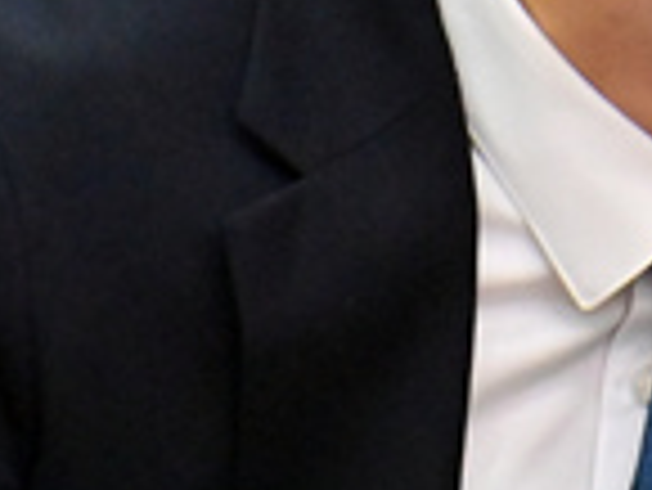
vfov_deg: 1.3
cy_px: 236
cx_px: 1529
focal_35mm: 1164
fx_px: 21942
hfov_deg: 1.7
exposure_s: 1/250
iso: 6400
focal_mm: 220
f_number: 9
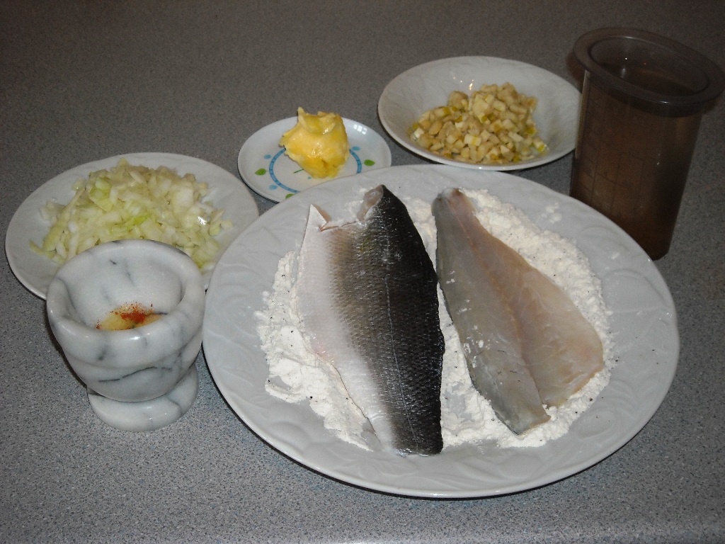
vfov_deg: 27.0
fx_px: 1131
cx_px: 362
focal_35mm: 54
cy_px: 272
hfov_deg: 35.5
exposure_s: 1/60
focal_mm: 8.85
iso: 200
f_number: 3.3
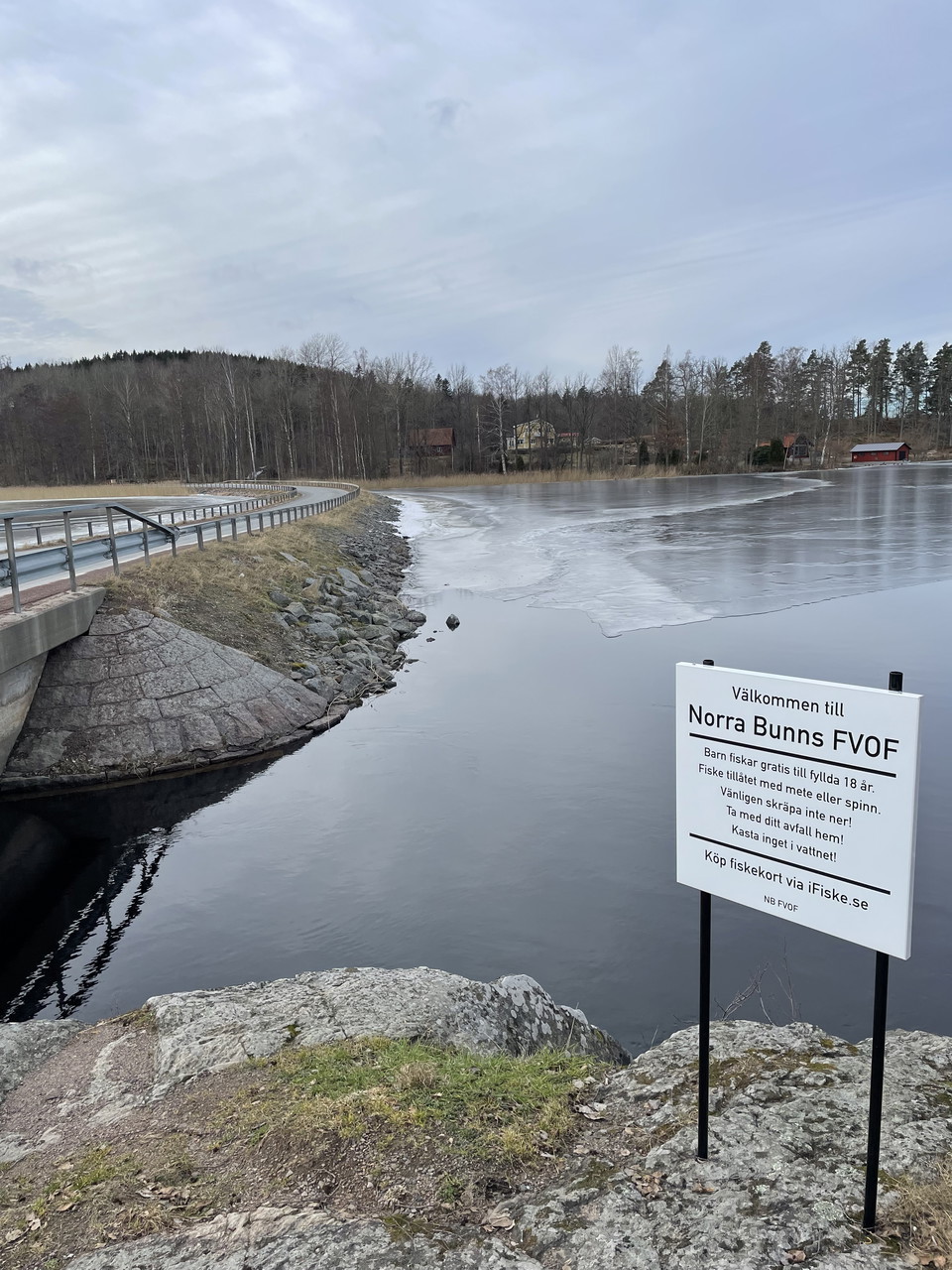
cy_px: 635
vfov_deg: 67.3
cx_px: 476
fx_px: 953
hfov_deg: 53.1
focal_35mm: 26
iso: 32
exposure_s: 1/1208
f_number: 1.6
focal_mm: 4.2
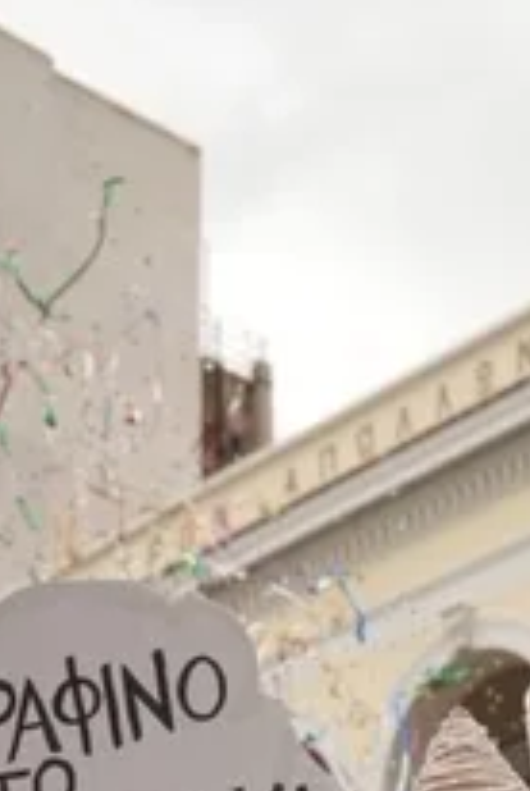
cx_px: 434
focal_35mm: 112
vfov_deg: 16.9
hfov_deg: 12.2
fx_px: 2465
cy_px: 1098
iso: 640
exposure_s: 1/2000
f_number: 4
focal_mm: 36
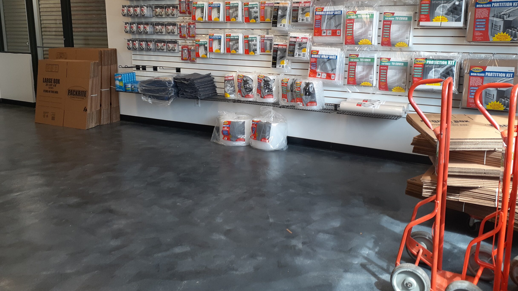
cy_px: 97
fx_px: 426
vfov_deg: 37.4
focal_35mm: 31
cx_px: 269
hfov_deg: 62.6
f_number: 1.9
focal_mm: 3.6
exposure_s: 1/60
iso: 50
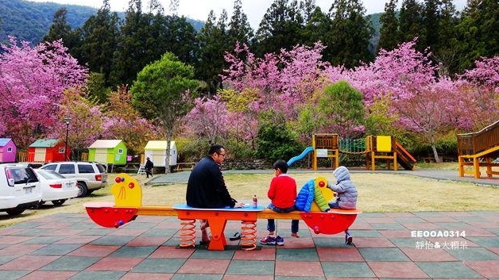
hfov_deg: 71.9
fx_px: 344
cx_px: 254
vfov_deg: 44.1
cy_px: 109
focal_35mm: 26
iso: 125
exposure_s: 1/250
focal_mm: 8.8
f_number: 5.6
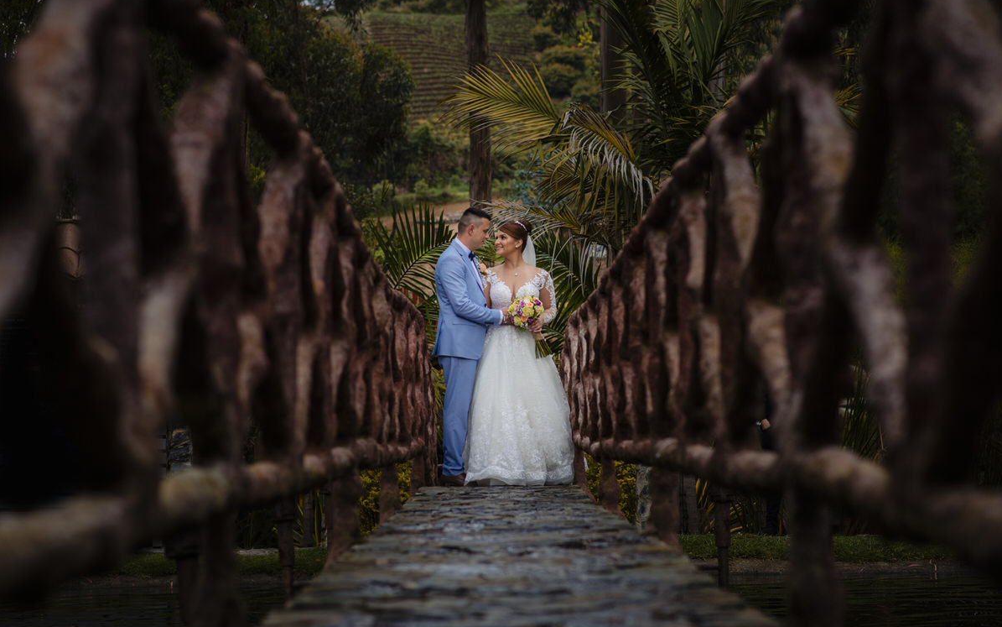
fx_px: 2376
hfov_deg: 23.8
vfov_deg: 15.0
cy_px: 298
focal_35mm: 87
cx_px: 501
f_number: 3.5
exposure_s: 1/400
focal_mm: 85
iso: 100
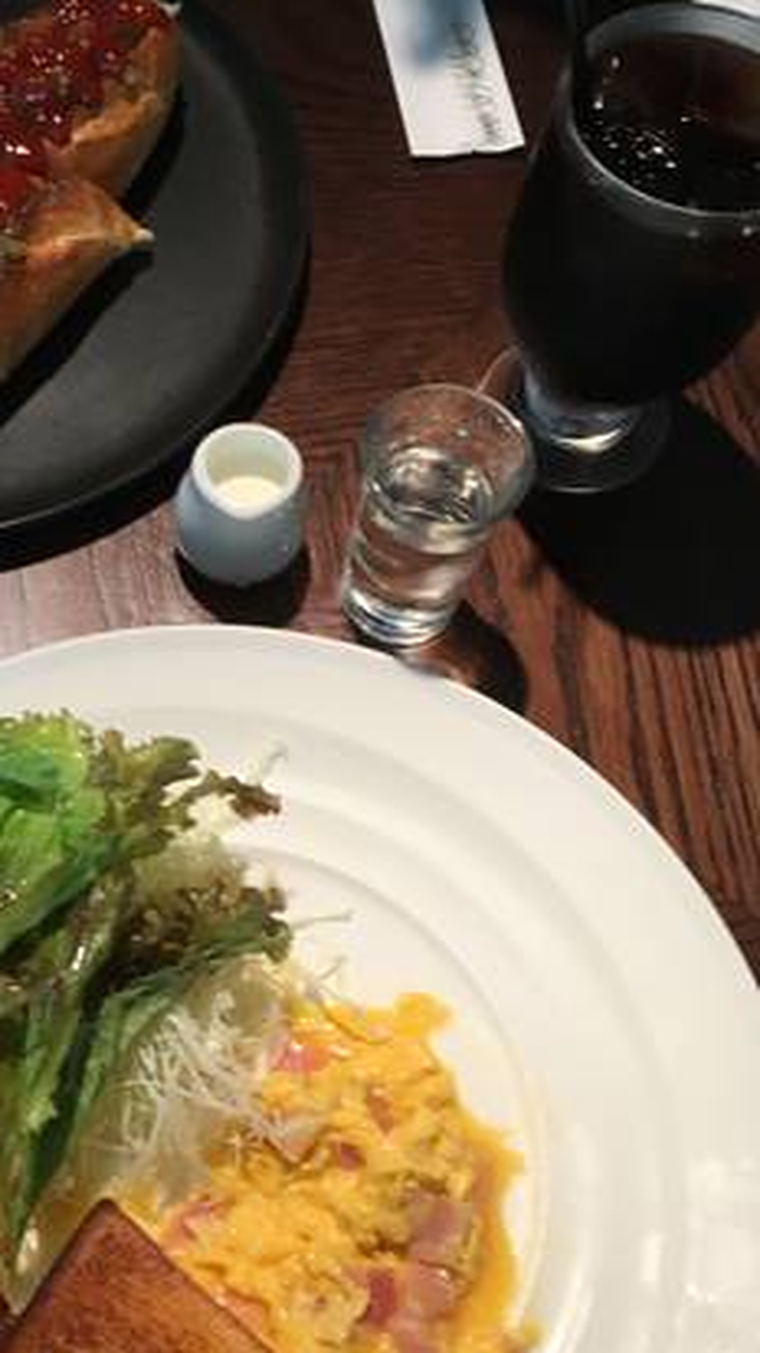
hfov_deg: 23.6
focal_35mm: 49
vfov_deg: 42.0
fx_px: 1757
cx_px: 52
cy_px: 783
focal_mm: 4.15
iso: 25
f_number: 2.2
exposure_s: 1/40
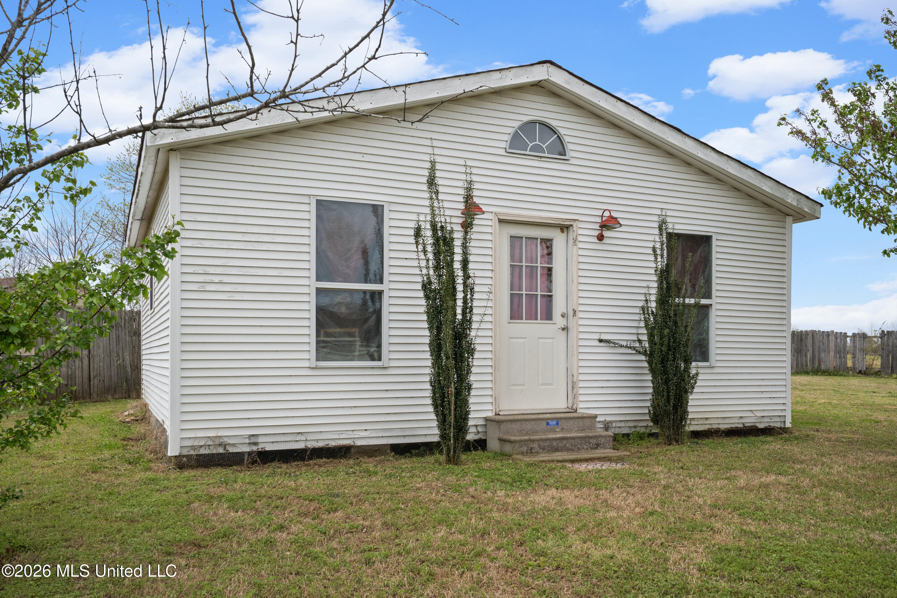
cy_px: 299
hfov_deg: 61.9
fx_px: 747
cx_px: 448
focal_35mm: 30
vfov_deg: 43.6
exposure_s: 1/2000
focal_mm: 30
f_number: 9
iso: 800
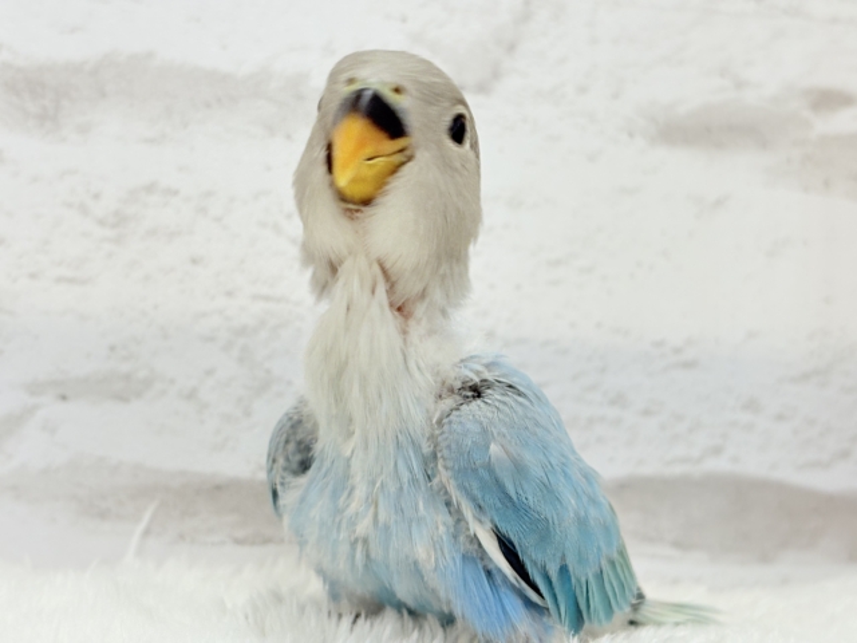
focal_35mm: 52
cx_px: 428
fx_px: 1287
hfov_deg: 36.8
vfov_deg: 28.0
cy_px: 322
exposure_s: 1/100
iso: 80
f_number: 1.6
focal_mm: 5.96
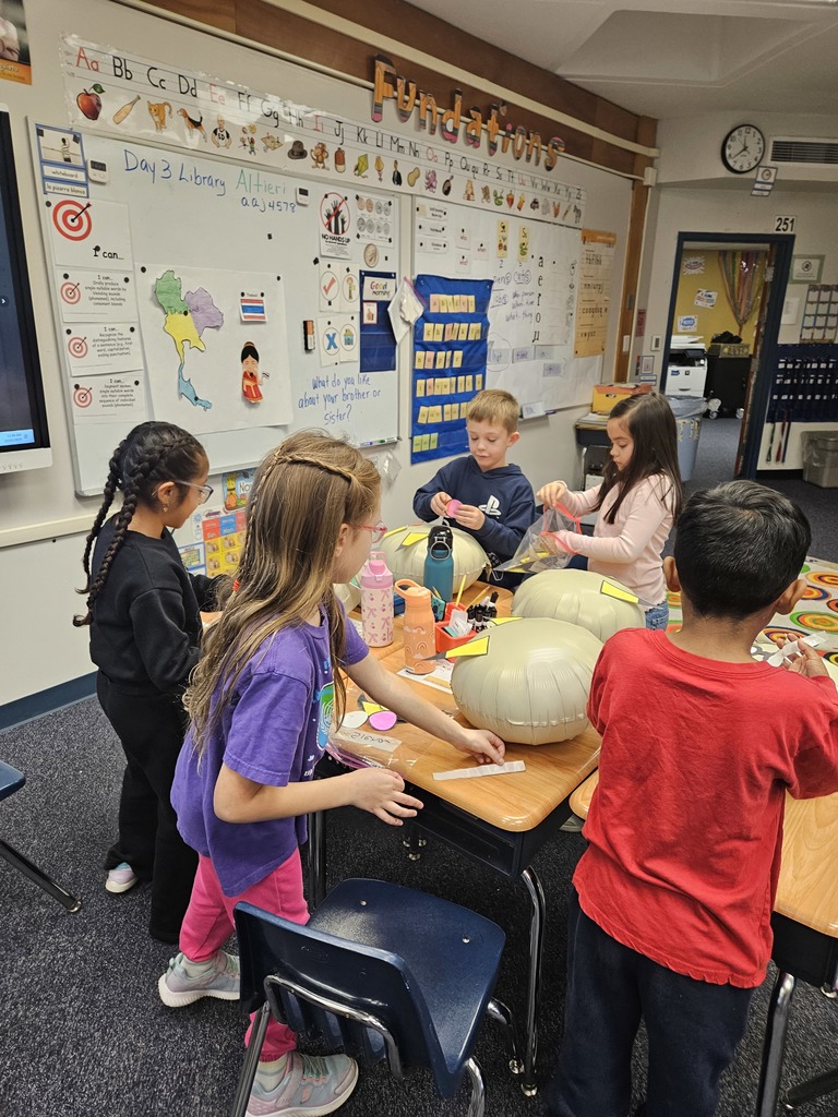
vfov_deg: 73.9
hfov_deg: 58.9
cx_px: 419
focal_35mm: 23
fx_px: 742
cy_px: 558
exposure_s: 1/120
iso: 320
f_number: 1.8
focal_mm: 5.4
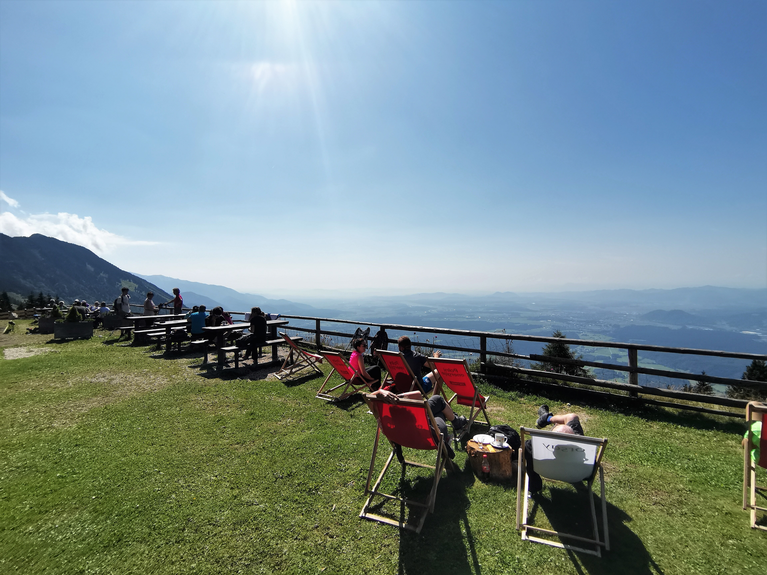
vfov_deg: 74.7
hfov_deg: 91.0
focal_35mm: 17
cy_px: 288
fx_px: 377
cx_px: 384
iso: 50
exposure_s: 1/2725
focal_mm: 2.23
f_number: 2.2
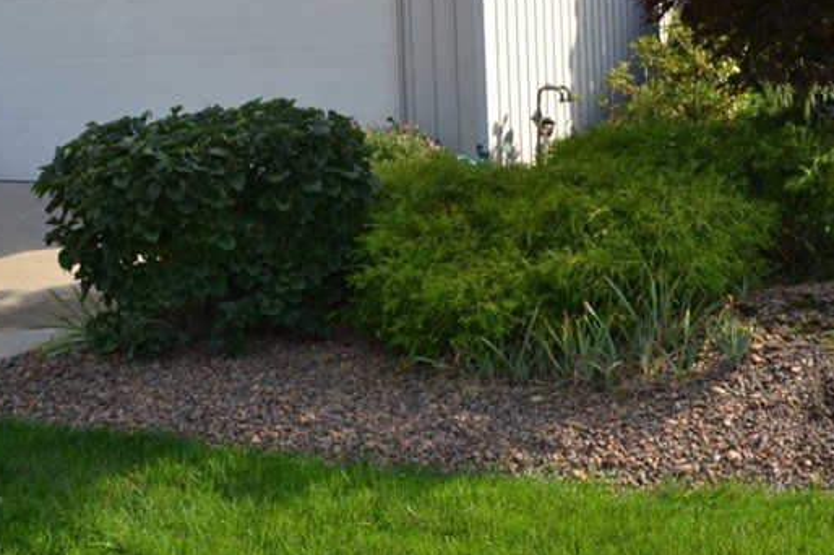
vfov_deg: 17.6
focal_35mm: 76
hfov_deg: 26.6
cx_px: 468
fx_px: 1759
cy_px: 32
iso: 100
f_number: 5.6
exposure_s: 1/200
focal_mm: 24
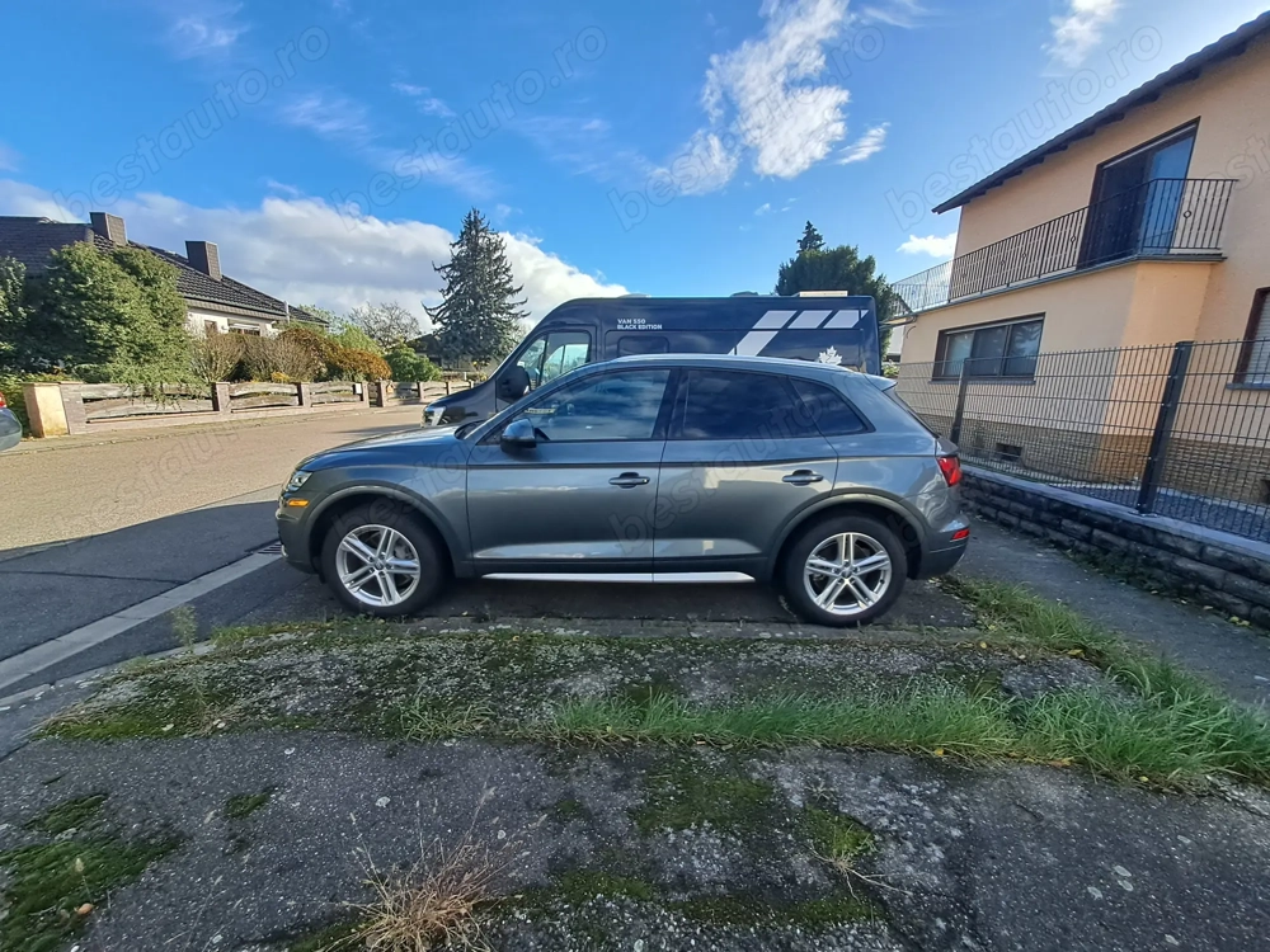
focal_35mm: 13
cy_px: 476
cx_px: 635
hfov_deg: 106.2
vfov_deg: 89.9
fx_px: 477
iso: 40
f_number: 2.2
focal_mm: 1.42
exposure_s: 1/1326
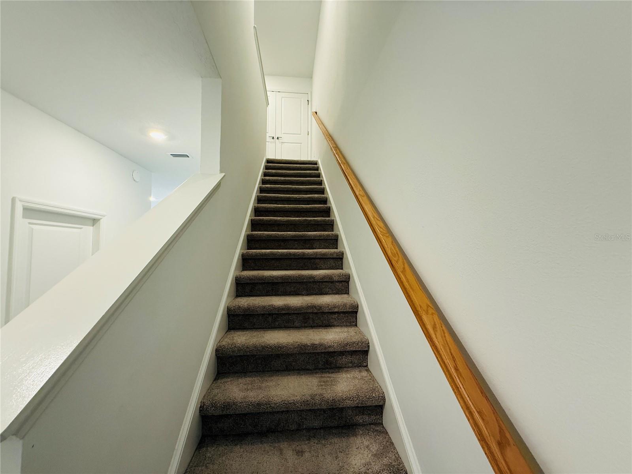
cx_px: 316
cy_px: 237
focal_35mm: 14
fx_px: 256
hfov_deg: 102.1
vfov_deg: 85.7
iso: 250
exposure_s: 1/60
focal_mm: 2.22
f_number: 2.2
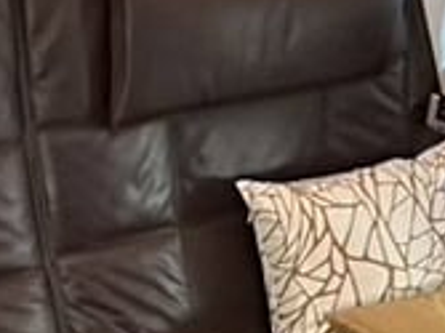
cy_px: 413
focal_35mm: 86
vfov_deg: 16.4
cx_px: 115
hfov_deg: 22.6
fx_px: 1105
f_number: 2.2
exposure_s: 1/26
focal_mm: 2.2
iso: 2000
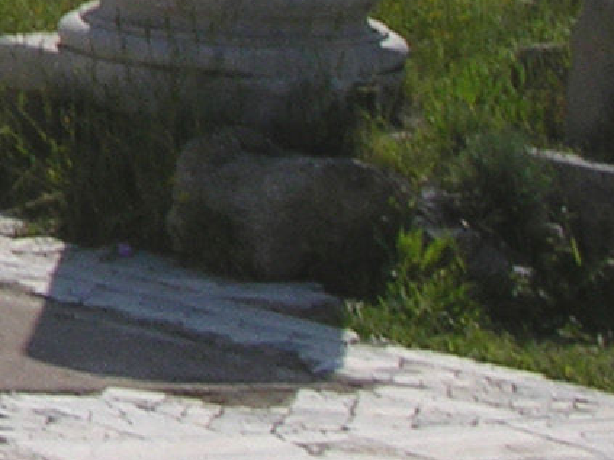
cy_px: -553
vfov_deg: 5.4
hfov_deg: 6.9
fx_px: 4788
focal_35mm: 270
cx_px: -871
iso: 50
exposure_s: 1/360
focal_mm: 8.9
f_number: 8
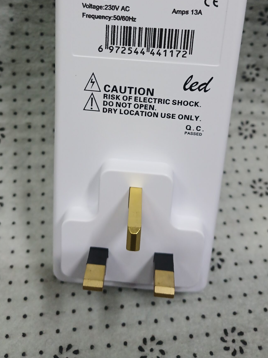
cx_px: 128
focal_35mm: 40
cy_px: 94
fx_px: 413
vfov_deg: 45.3
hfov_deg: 36.0
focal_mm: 4
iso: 160
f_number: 1.8
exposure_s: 1/50
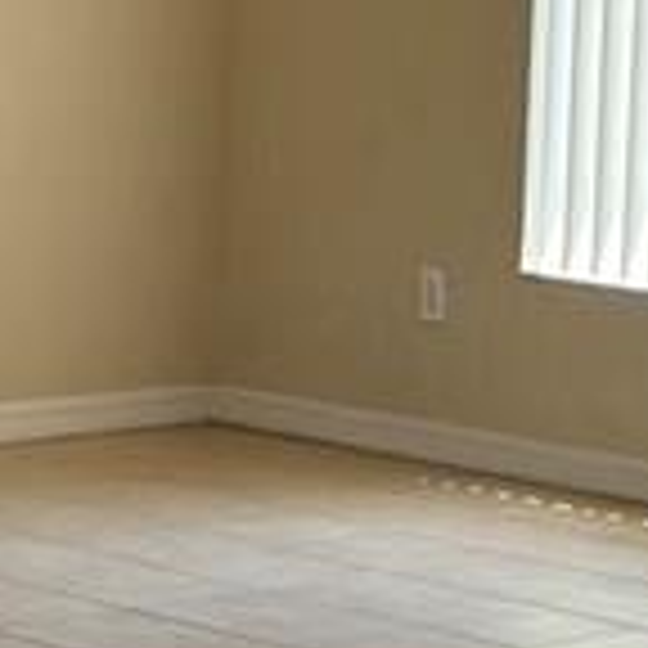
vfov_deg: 9.1
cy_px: 536
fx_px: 4045
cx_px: 220
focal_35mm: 191
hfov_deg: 9.2
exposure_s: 1/236
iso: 64
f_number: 1.6
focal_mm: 5.96
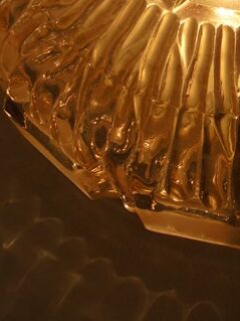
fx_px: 888
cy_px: -15
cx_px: 274
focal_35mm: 96
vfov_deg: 19.7
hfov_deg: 15.0
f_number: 4
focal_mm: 6.1
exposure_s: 1/400
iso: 100
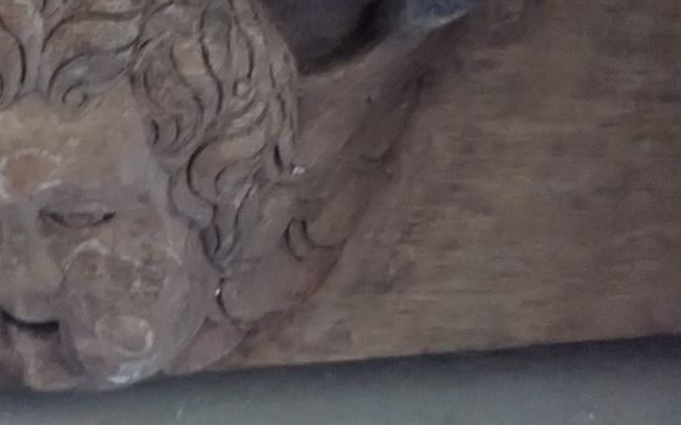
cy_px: 101
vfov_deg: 24.6
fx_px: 965
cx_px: 79
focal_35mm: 52
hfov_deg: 36.6
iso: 5610
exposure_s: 1/15
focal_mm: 4.38
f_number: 1.73
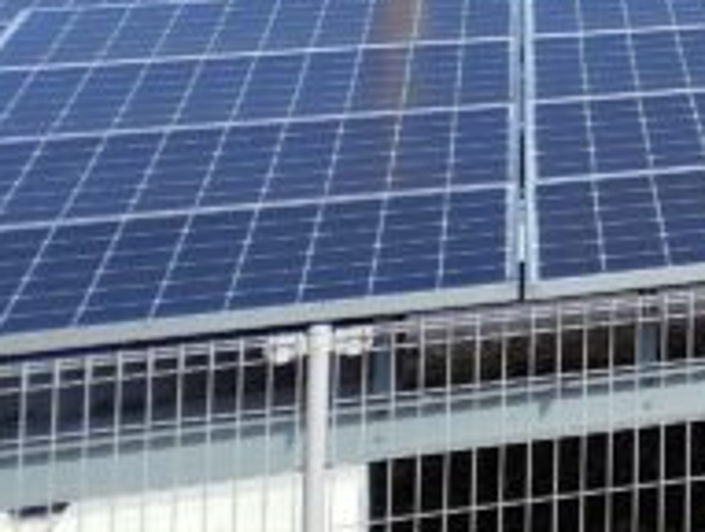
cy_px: -499
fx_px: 2510
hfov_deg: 12.0
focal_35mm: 123
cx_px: 1820
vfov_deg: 11.1
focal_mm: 5.6
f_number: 1.9
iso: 50
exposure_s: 1/1156
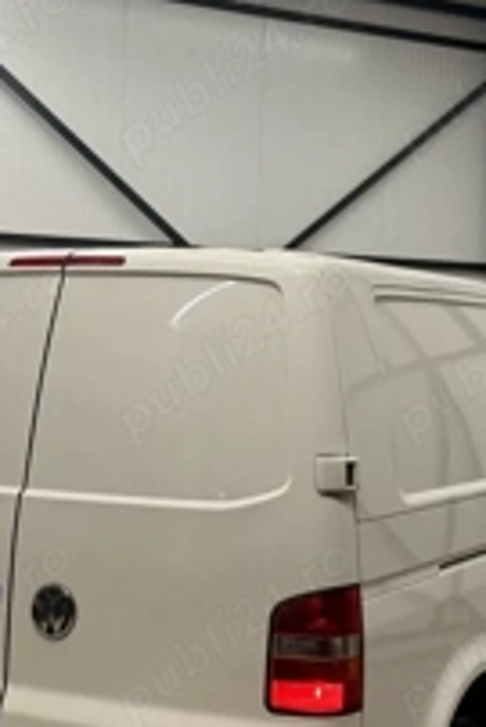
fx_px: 990
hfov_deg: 27.5
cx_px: 306
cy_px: 383
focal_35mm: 49
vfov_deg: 40.3
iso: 800
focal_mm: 6.76
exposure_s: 1/55
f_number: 1.78
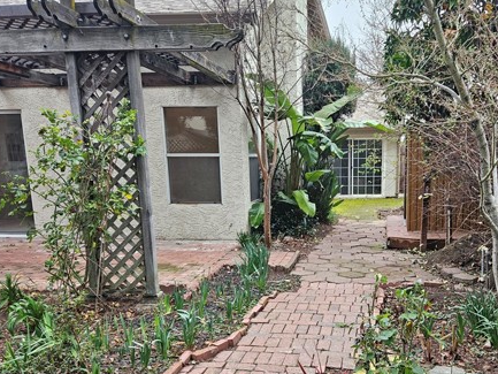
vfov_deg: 41.2
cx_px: 314
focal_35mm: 34
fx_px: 489
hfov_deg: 53.3
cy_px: 253
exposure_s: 1/120
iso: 100
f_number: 1.8
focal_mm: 5.4
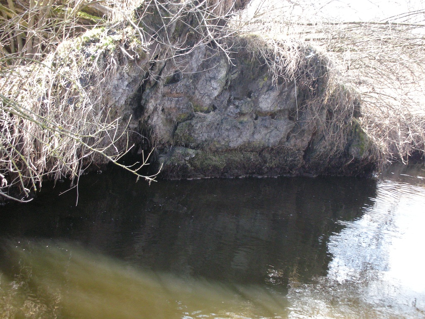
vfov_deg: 27.5
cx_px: 212
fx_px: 651
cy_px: 160
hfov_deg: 36.2
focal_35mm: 53
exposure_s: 1/131
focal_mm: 8.8
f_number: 3.5
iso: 200
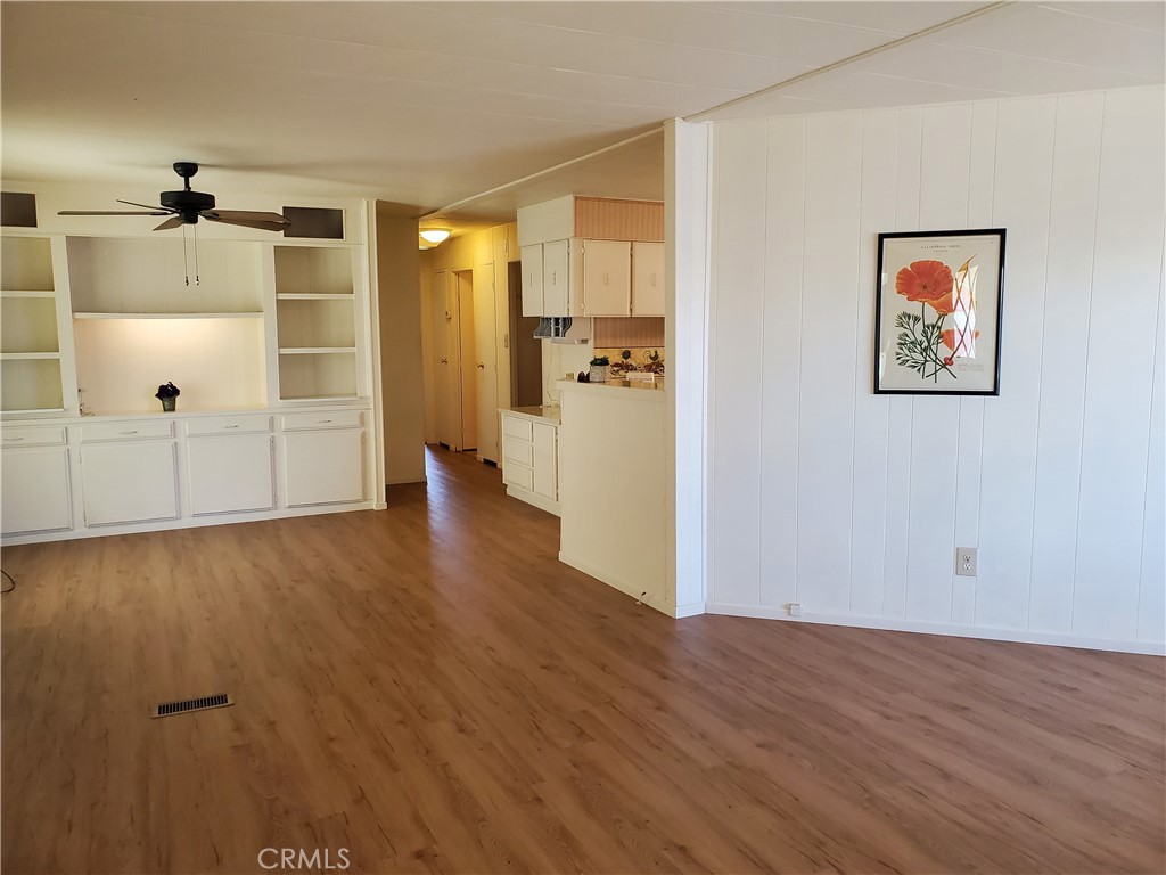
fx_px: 876
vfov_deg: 53.1
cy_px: 438
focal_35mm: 26
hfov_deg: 67.3
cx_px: 583
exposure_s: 1/120
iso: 320
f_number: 2.4
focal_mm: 4.3
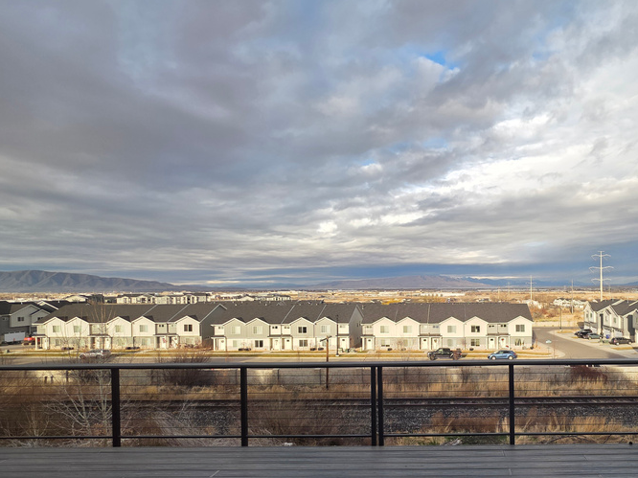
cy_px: 289
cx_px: 450
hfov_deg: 77.7
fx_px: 368
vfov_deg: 65.3
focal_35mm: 20
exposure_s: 1/210
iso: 20
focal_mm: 2.2
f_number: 1.9
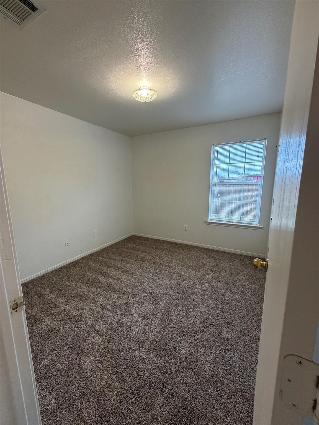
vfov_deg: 102.1
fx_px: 172
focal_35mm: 14
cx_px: 160
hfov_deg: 85.7
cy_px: 212
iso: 250
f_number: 2.2
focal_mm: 2.22
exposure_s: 1/120
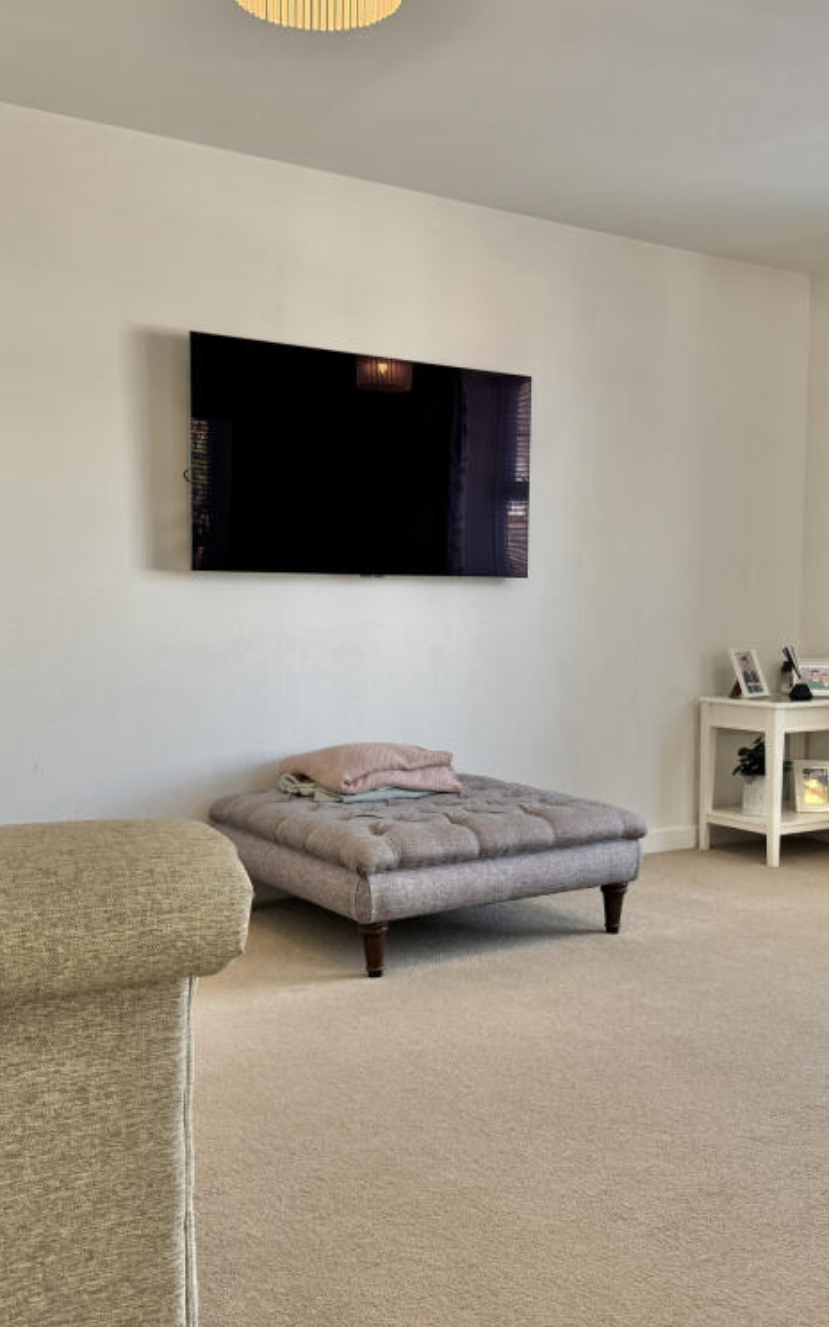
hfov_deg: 36.1
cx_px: 503
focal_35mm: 35
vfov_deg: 55.3
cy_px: 653
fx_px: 1265
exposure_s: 1/100
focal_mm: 6.76
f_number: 1.78
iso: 125
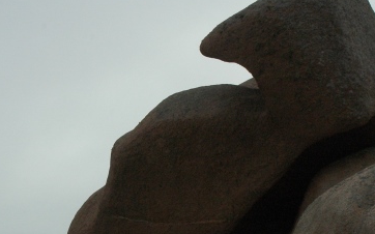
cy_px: 210
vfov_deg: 16.5
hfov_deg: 26.3
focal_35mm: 78
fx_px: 797
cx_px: 115
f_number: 11
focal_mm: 25
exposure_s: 1/750
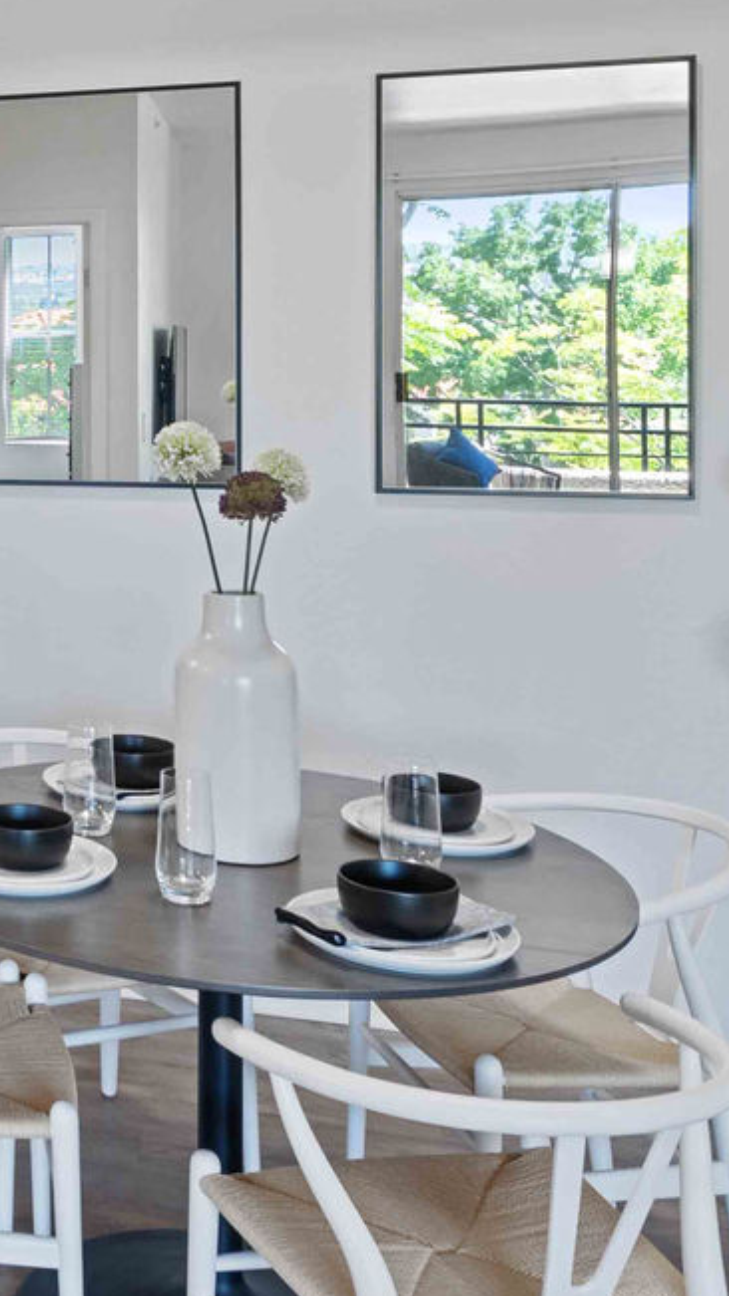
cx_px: -255
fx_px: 1547
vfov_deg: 44.0
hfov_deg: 23.1
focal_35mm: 45
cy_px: 324
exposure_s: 1/4
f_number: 8
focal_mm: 14
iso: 200
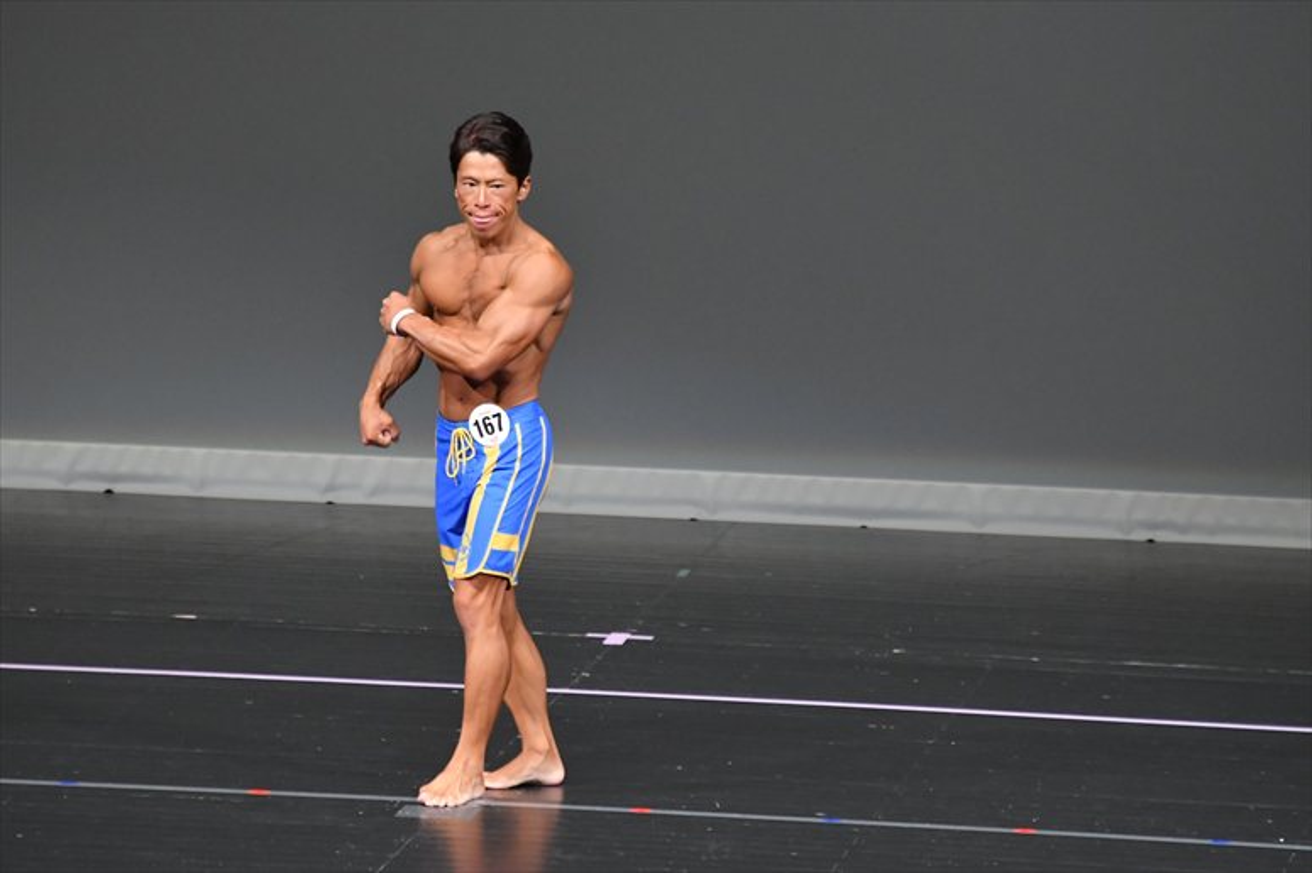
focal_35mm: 345
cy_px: 436
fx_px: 12567
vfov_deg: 4.0
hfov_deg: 6.0
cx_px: 656
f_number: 5.6
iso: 5000
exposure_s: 1/400
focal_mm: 230
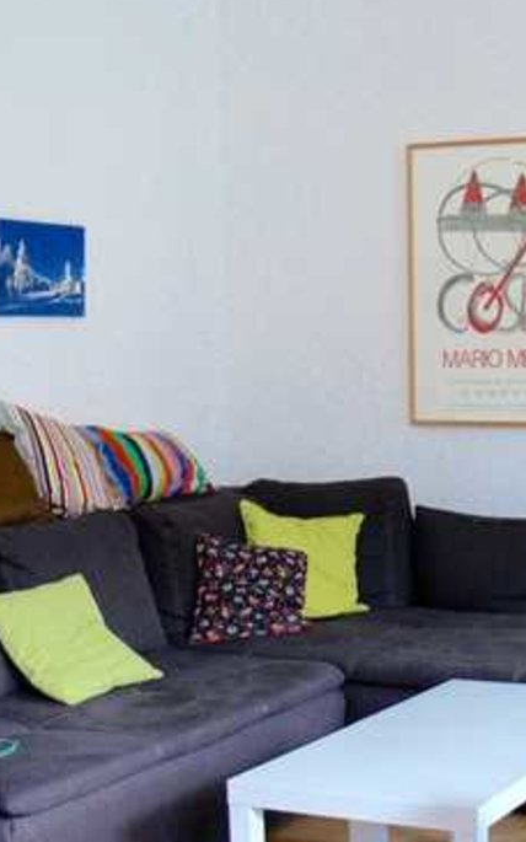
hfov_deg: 19.3
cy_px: 460
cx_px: 565
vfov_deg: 31.5
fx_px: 1491
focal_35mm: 65
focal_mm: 7.4
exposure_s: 1/30
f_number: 2.8
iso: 125
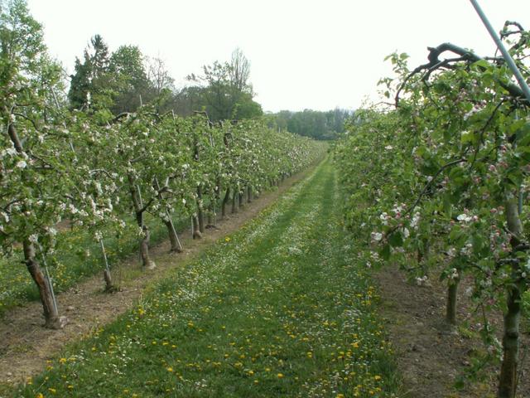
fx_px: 536
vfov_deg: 40.7
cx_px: 265
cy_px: 199
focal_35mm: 35
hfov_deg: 52.6
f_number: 5
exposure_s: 1/100
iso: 50
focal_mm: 5.86
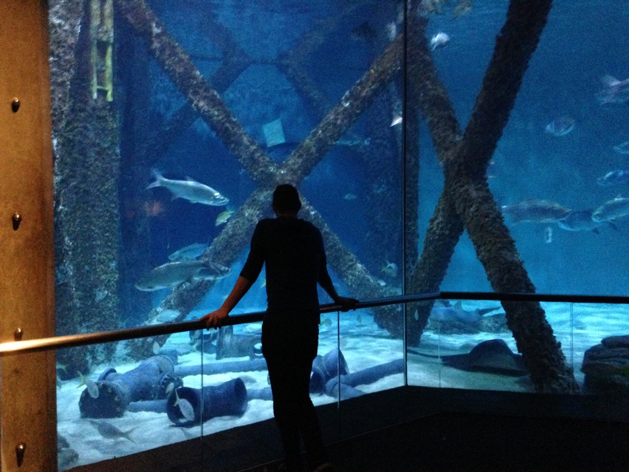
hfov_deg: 55.4
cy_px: 236
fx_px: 600
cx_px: 314
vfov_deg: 42.9
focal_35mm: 33
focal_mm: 4.12
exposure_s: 1/15
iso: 800
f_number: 2.4
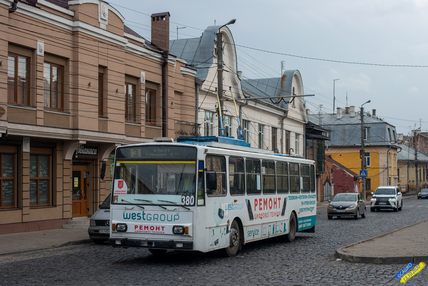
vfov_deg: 27.0
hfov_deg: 39.6
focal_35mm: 50
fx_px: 595
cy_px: 143
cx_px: 214
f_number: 4
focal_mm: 50
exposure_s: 1/640
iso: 200
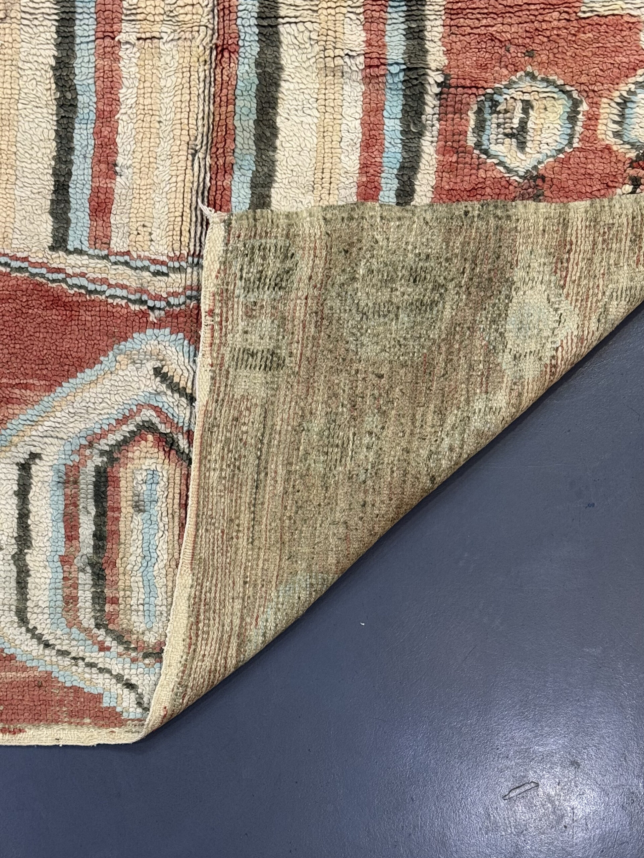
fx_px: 1191
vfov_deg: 39.7
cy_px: 429
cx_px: 322
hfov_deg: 30.3
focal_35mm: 48
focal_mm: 6.76
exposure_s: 1/50
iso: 125
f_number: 1.78
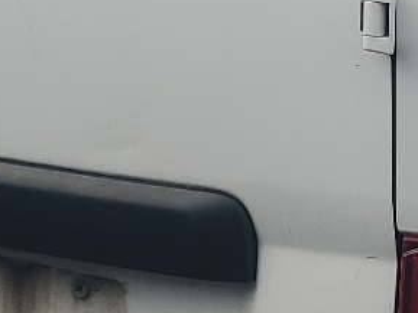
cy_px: 84
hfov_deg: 13.6
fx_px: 1740
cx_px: 360
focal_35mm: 144
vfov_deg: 10.3
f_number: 1.5
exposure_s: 1/3333
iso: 50
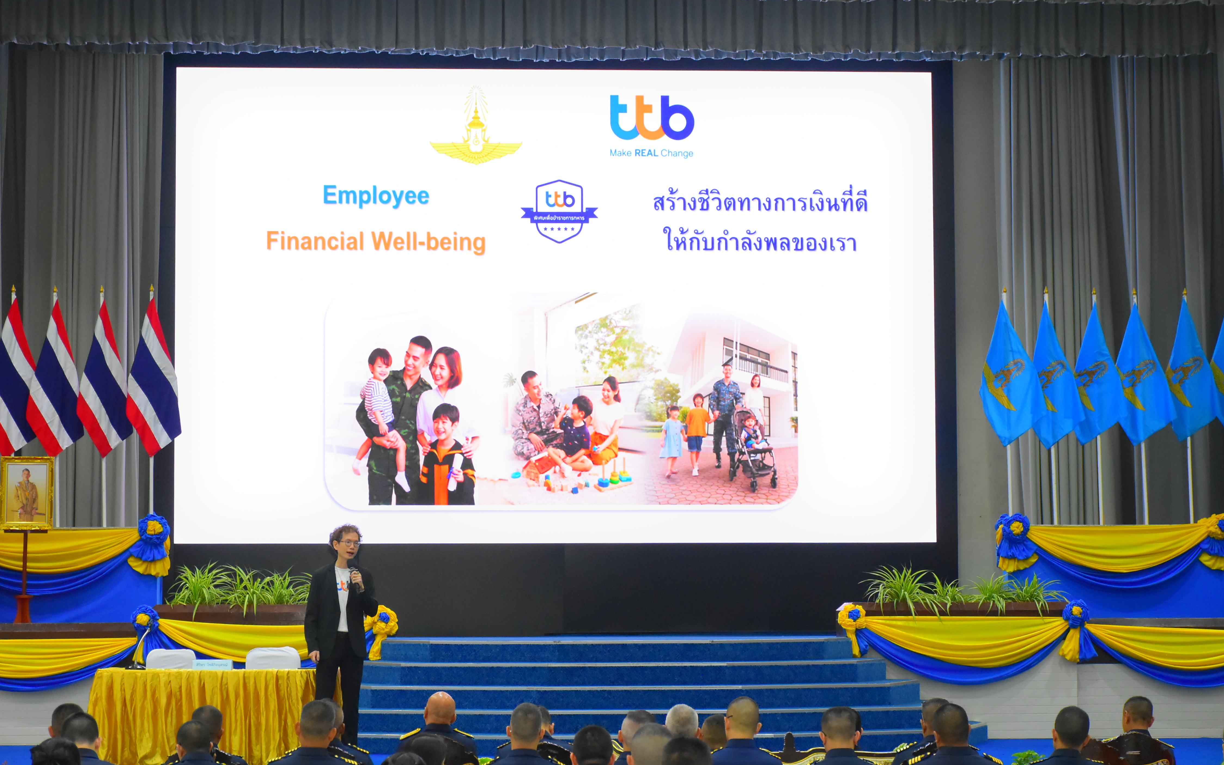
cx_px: 612
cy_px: 362
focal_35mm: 101
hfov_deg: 20.6
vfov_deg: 13.0
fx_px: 3369
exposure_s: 1/160
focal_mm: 66
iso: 3200
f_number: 7.1
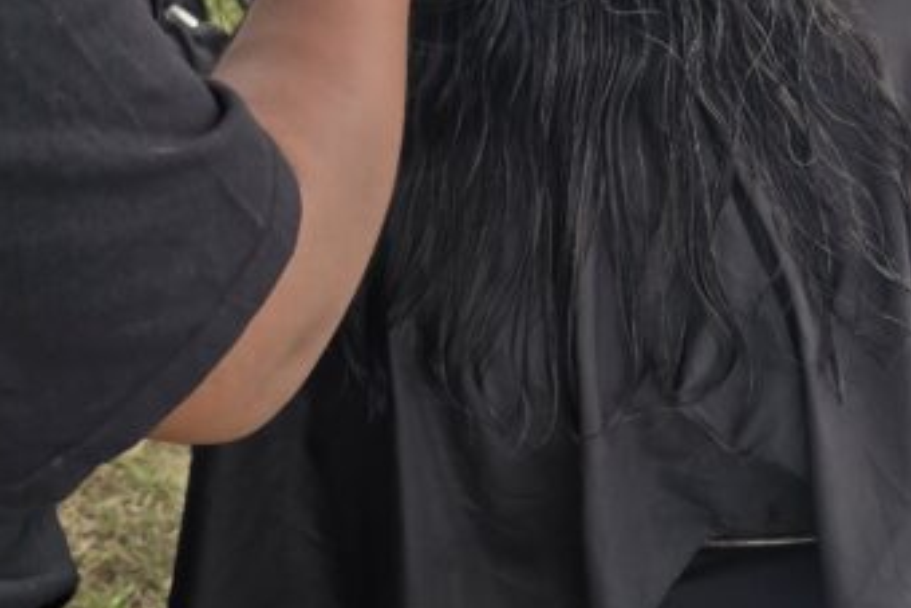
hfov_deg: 27.7
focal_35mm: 72
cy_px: 37
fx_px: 1823
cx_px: 662
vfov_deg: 18.6
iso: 20
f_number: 1.7
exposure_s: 1/180
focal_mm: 6.3
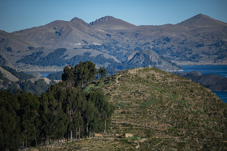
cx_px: 114
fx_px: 1513
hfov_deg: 8.6
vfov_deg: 5.7
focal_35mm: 240
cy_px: 76
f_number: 5.6
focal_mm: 240
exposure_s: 1/250
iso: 125
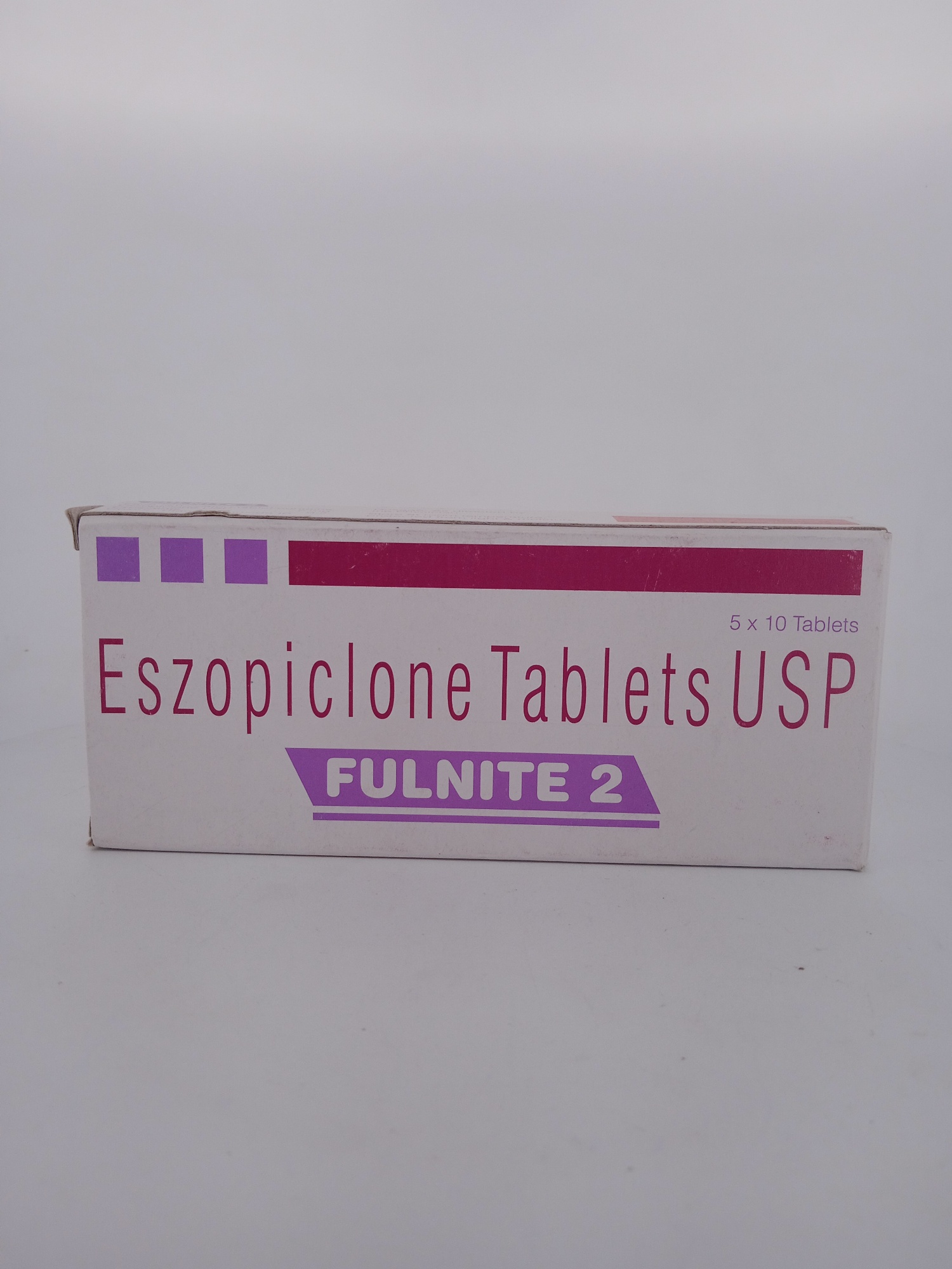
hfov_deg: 49.7
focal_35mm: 28
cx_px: 476
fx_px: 1027
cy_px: 634
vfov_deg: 63.4
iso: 100
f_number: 2.2
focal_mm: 3.43
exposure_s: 1/182
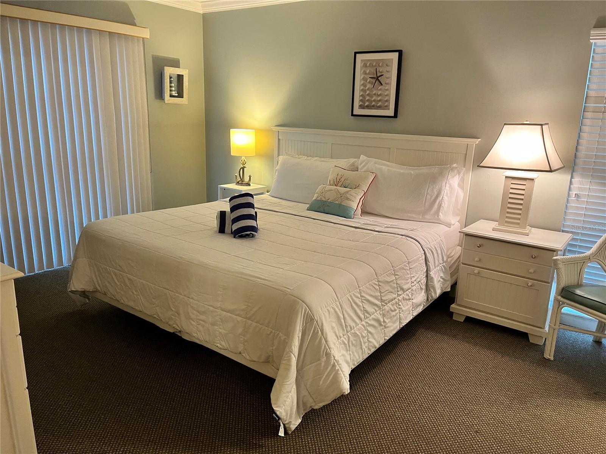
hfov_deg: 67.3
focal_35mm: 26
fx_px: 455
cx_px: 303
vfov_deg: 53.1
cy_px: 227
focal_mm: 5.1
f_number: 1.6
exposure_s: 1/60
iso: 250
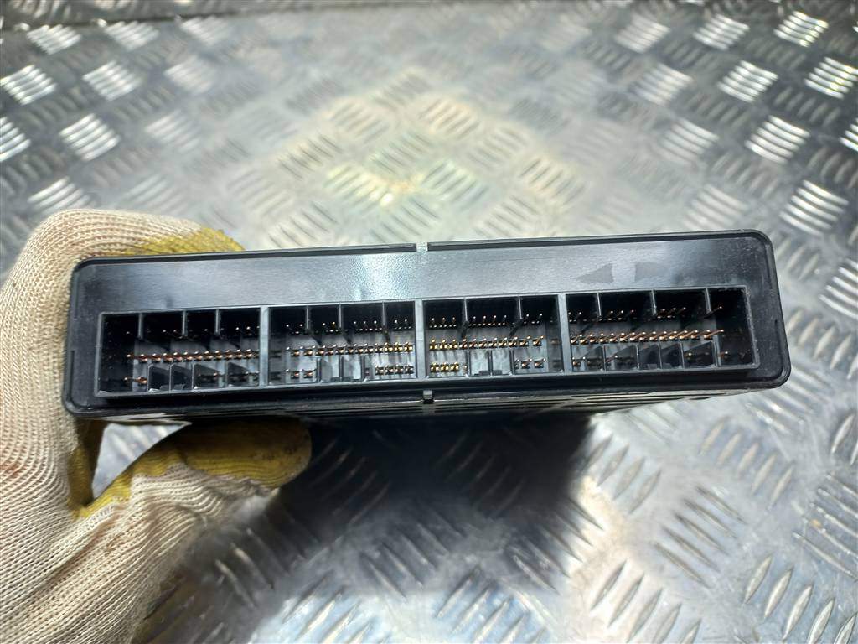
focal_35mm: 25
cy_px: 322
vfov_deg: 54.9
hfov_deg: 69.4
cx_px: 429
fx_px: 620
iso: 50
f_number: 1.8
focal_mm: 4.6
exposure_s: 1/50
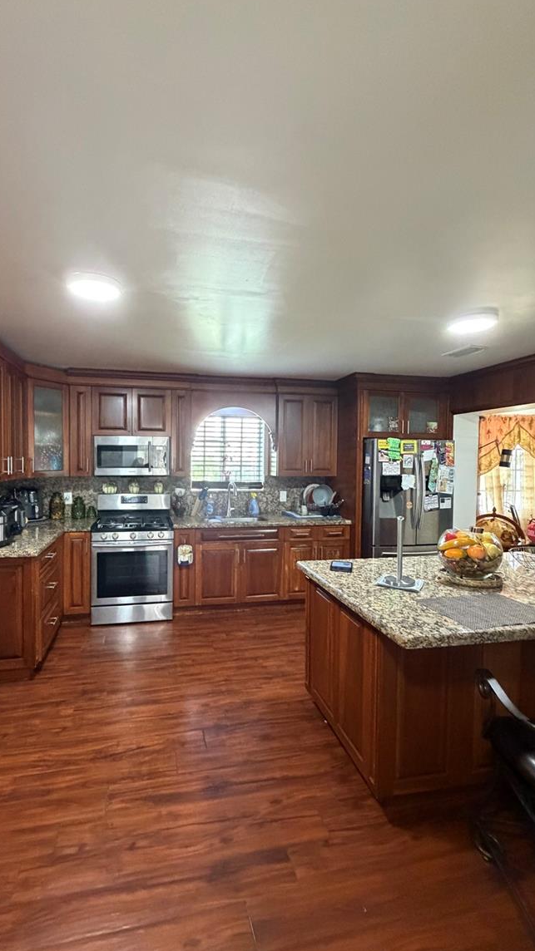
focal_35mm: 16
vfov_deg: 99.4
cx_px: 222
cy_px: 476
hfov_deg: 66.6
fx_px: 404
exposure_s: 1/60
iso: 1000
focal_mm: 2.22
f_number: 2.2
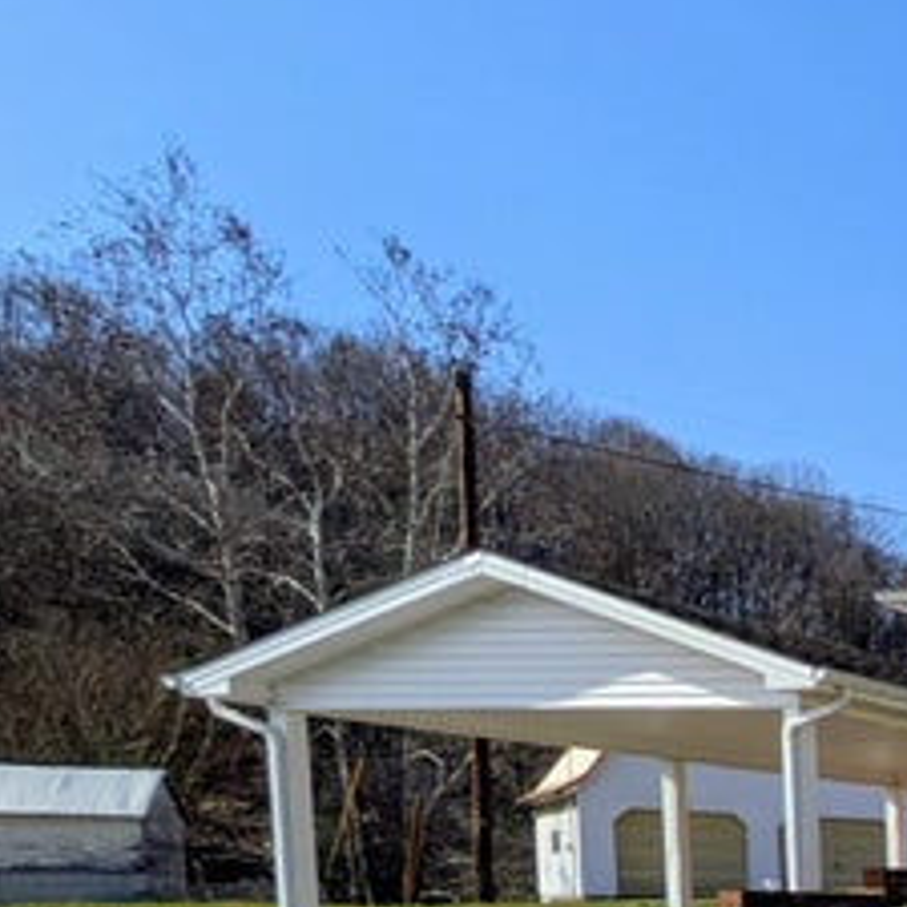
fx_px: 1393
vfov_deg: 31.9
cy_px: 1000
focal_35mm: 47
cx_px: 1683
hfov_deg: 21.3
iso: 58
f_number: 2.2
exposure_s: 1/1887
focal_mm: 1.85
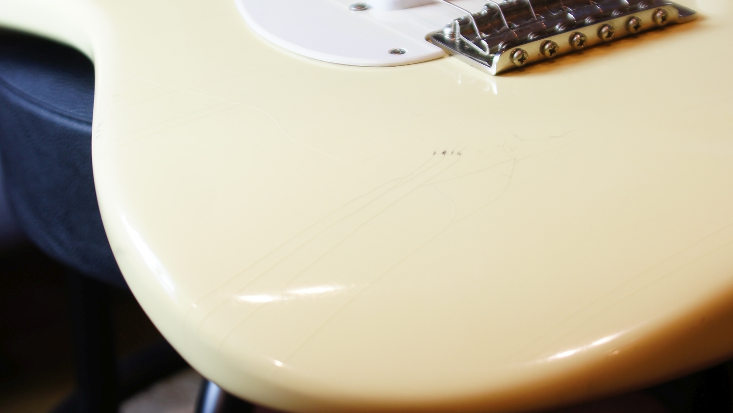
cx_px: 364
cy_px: 250
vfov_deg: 16.8
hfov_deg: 29.3
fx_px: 1400
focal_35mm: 72
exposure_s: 1/25
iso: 100
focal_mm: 30
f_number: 4.5
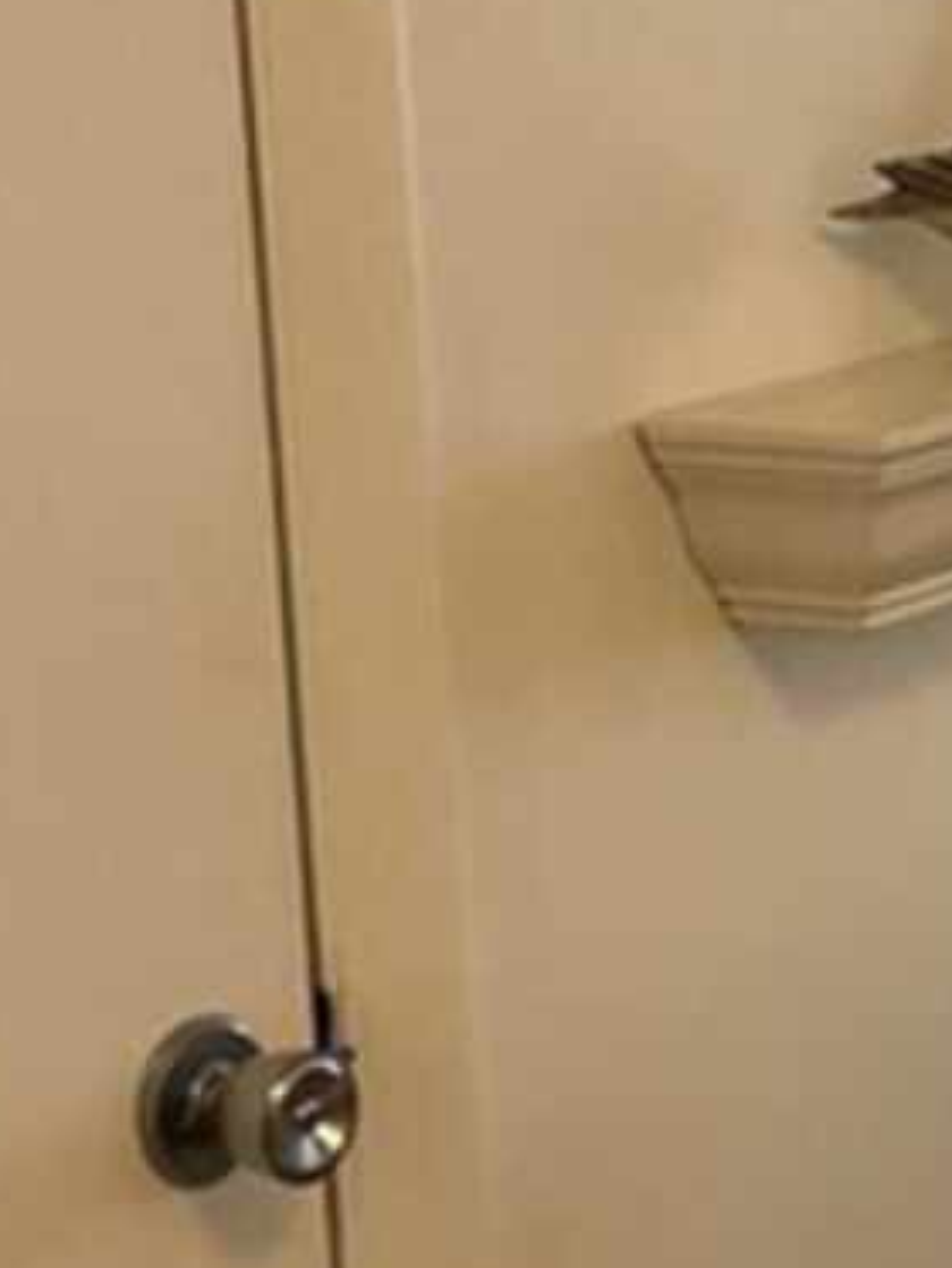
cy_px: 187
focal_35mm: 128
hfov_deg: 11.1
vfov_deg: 15.3
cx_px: 1425
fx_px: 4691
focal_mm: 3.99
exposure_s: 1/60
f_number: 1.8
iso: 160
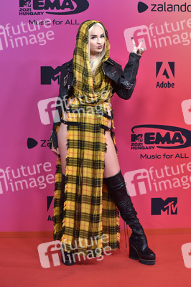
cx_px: 96
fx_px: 558
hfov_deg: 19.4
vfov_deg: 28.9
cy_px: 144
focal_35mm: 70
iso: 2000
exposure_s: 1/200
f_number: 5.6
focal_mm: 70
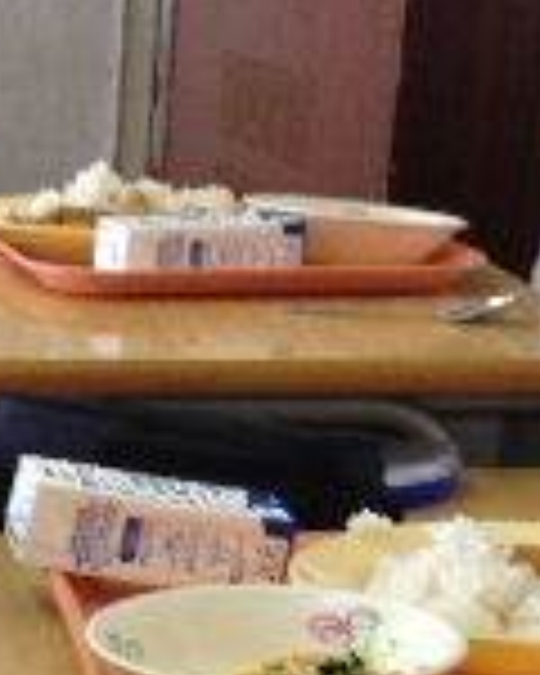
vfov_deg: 13.1
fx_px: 2817
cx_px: -189
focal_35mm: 141
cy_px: 952
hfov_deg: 10.7
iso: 80
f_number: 2.4
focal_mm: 4.28
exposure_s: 1/40
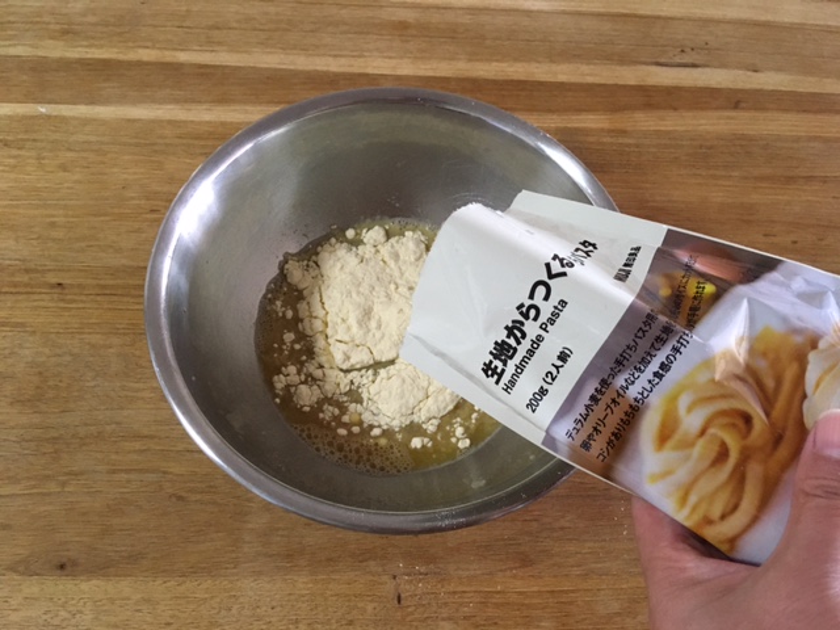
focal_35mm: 29
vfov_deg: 48.2
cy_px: 315
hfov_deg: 61.7
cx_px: 420
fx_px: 704
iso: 250
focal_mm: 4.15
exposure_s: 1/33
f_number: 2.2
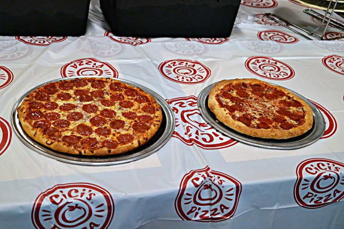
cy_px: 114
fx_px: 468
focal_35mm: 49
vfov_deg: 27.5
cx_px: 172
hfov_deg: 40.4
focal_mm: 18.5
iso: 250
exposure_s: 1/250
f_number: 2
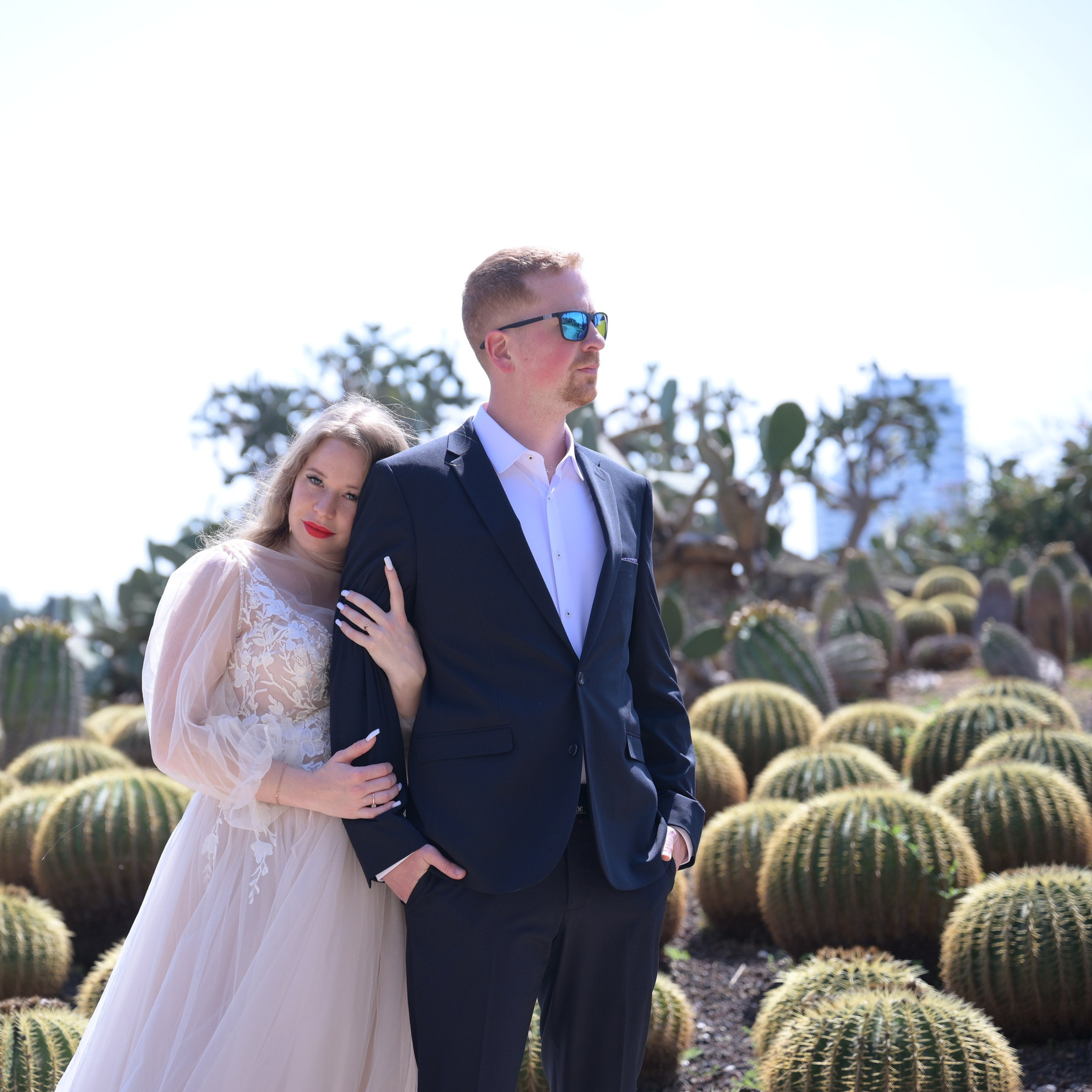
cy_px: 548
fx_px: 3105
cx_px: 330
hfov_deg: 19.9
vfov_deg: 19.9
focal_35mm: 87
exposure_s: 1/800
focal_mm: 68
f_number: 3.2
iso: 100
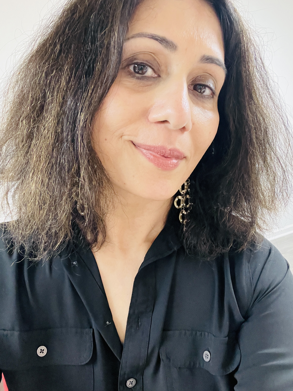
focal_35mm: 30
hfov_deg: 46.8
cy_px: 196
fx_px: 339
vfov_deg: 60.0
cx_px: 146
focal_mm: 2.71
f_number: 2.2
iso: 400
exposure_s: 1/40
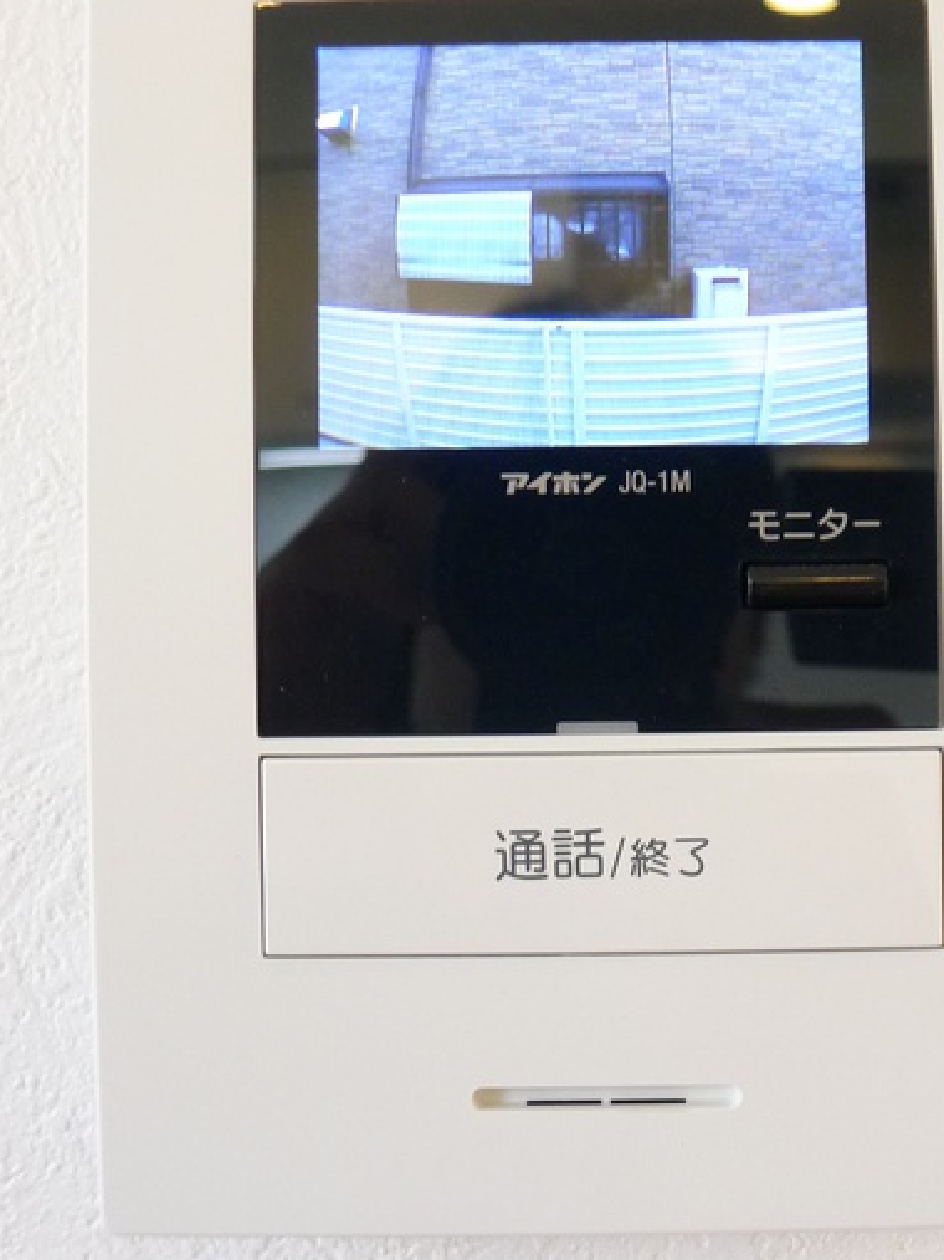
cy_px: 532
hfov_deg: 21.2
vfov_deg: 28.1
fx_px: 2510
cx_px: 607
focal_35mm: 69
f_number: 2.7
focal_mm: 10.7
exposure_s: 1/50
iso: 400
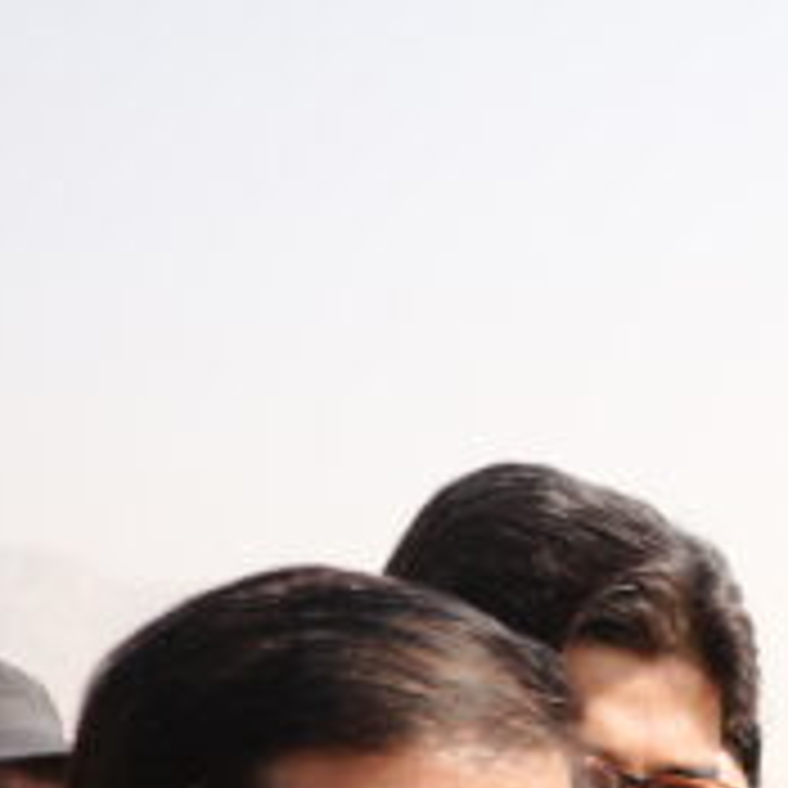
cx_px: 1972
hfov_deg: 9.0
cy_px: 1177
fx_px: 4481
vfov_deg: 9.8
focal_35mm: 174
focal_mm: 35
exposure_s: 1/500
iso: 160
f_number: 4
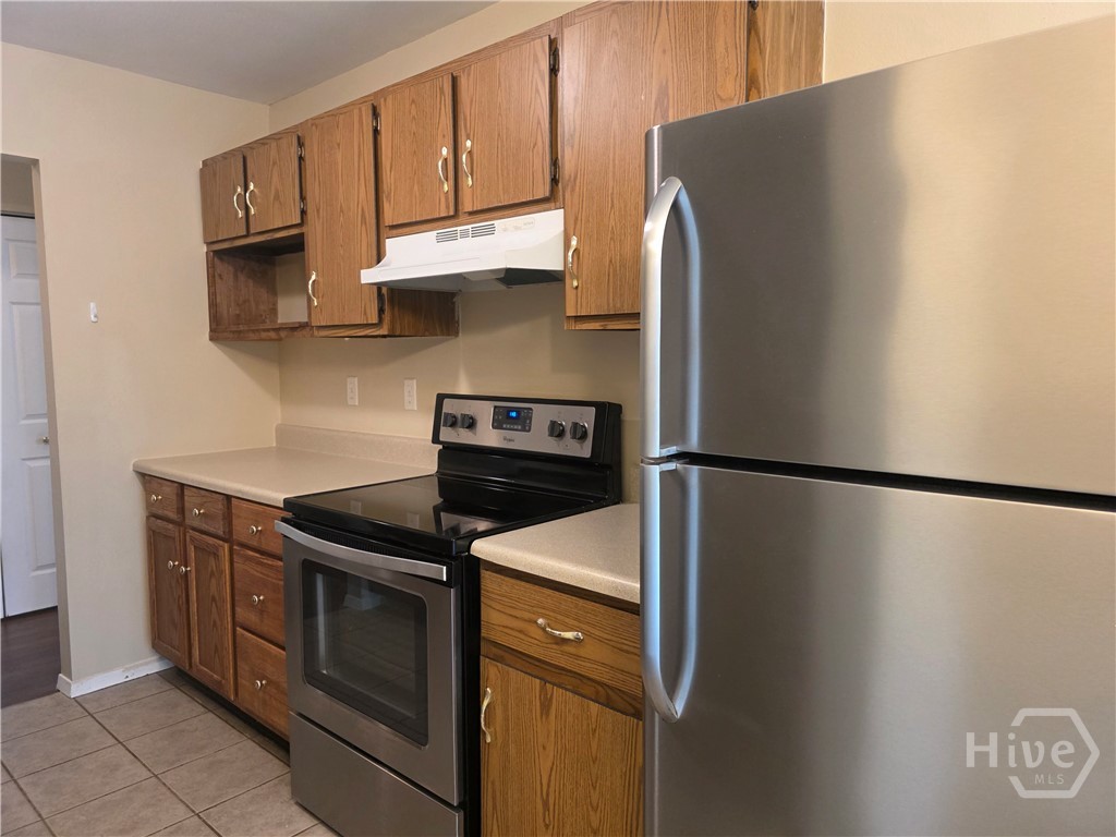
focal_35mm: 23
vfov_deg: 58.9
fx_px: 742
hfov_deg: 73.9
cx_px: 558
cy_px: 418
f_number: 1.7
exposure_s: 1/120
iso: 500
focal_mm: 6.3
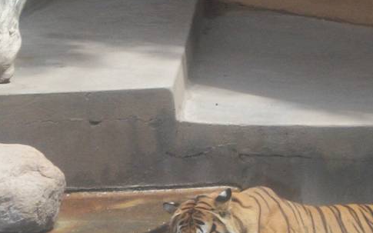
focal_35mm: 336
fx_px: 3415
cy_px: 305
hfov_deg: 6.2
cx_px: 255
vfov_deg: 3.9
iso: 80
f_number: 5.2
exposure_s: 1/320
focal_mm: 17.1
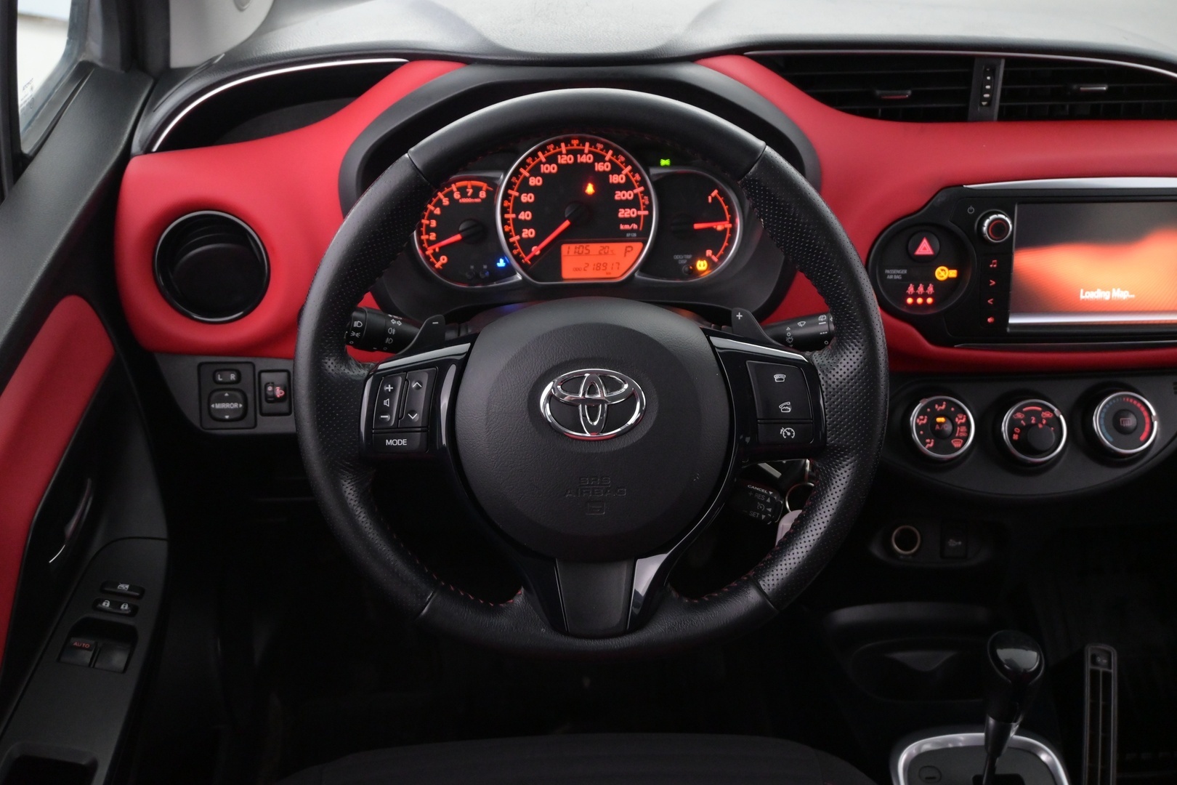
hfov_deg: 52.2
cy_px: 392
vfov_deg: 36.2
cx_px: 588
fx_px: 1201
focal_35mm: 37
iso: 2500
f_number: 4.2
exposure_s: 1/40
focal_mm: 24.5
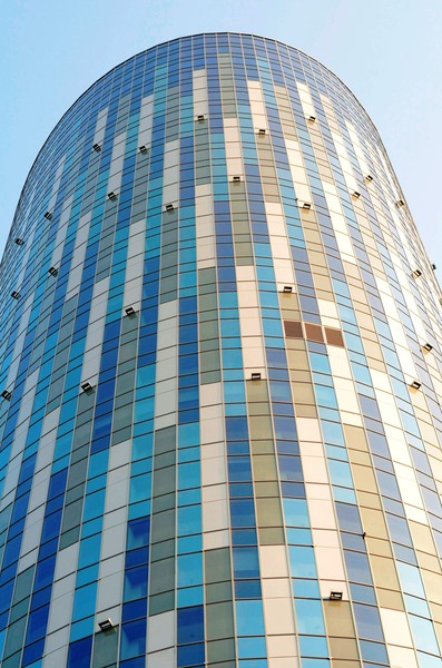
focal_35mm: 75
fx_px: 1388
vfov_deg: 27.1
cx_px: 221
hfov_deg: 18.1
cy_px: 334
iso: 640
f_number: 3.2
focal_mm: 50
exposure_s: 1/1600
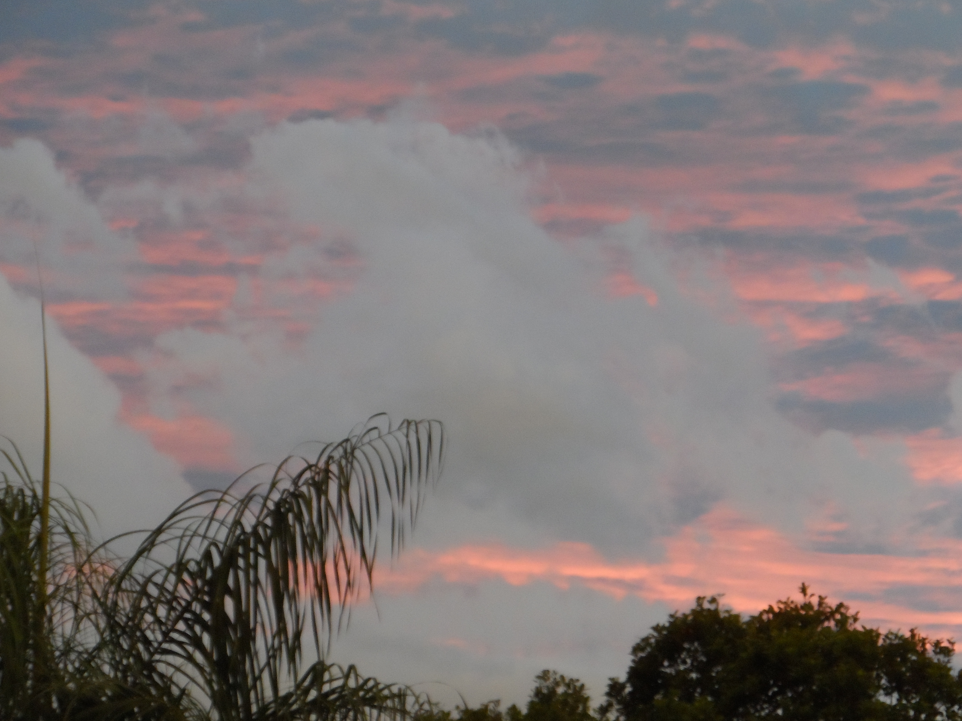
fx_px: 6086
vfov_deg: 6.8
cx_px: 588
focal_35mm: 219
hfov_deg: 9.0
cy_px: 372
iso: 320
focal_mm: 28.9
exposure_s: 1/90
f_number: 4.5
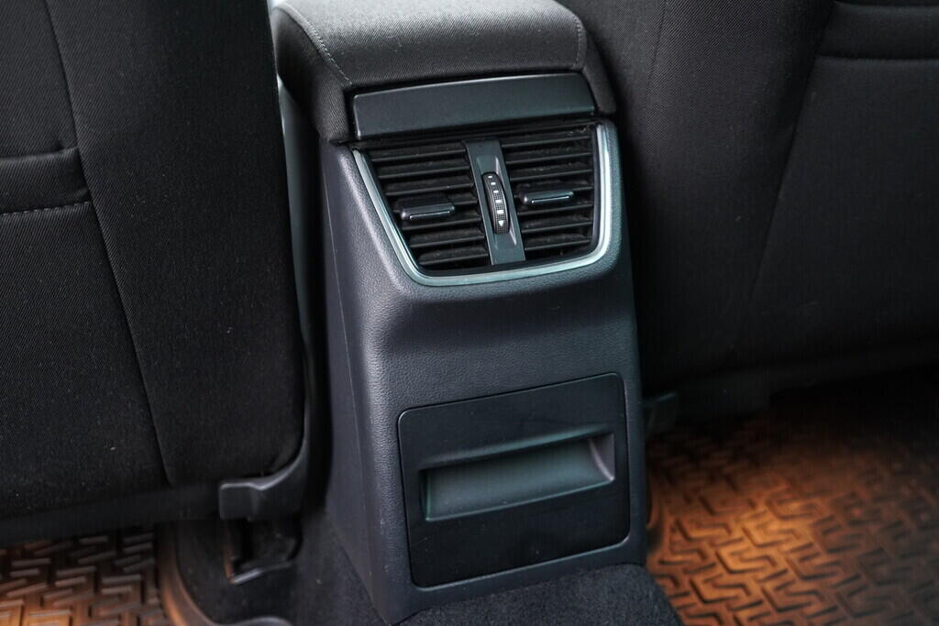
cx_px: 470
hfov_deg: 53.1
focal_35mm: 36
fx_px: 939
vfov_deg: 36.9
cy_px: 313
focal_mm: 24
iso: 1000
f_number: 2.8
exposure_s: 1/40
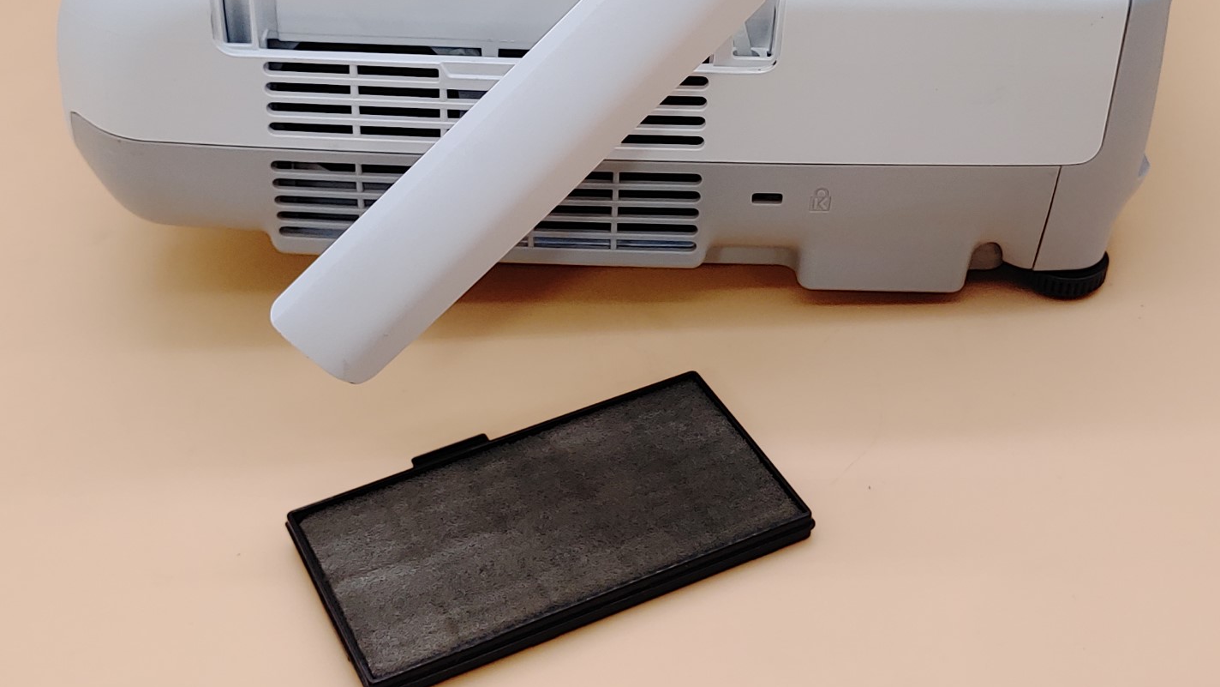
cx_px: 610
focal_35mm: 54
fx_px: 1747
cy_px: 282
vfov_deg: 22.2
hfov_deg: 38.5
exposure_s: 1/86
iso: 50
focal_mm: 4.36
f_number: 1.8
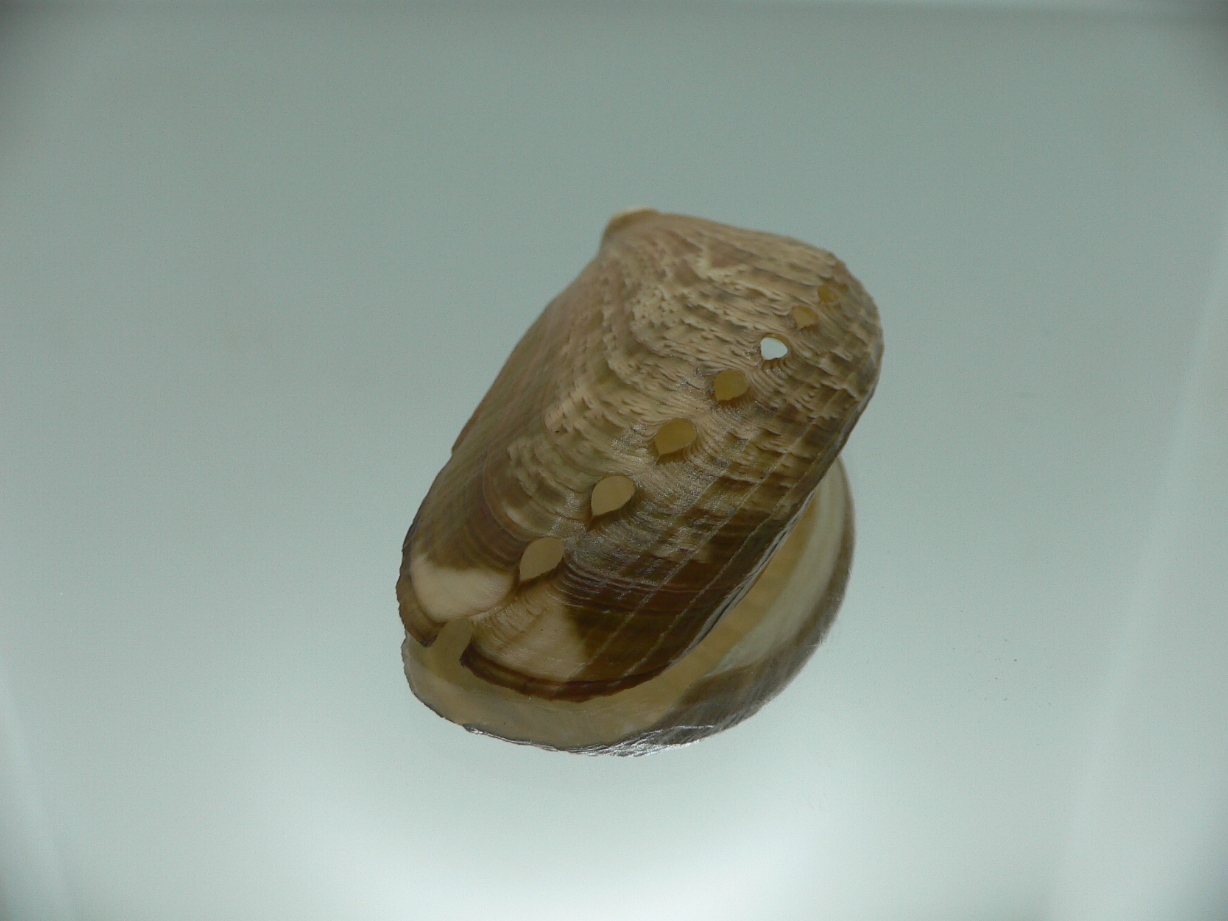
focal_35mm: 35
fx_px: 1242
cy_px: 460
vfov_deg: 40.7
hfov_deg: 52.6
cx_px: 614
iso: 80
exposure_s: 1/100
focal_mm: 4.6
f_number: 2.8
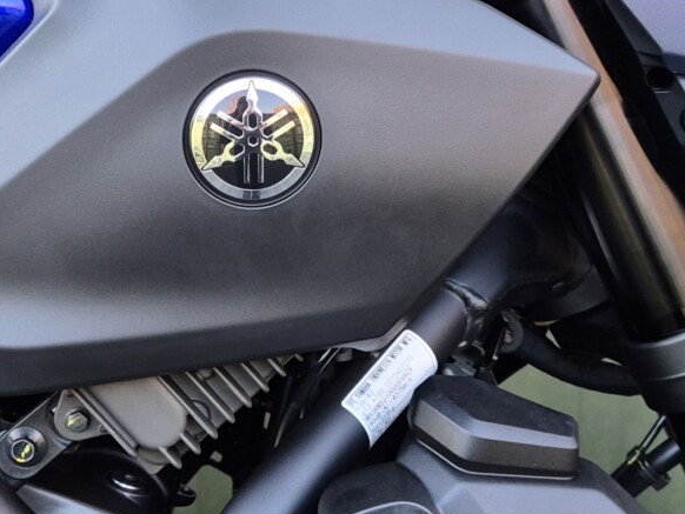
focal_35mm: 79
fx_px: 1564
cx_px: 290
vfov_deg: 18.6
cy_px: 139
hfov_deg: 24.7
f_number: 1.8
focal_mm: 5.4
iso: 250
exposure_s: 1/100
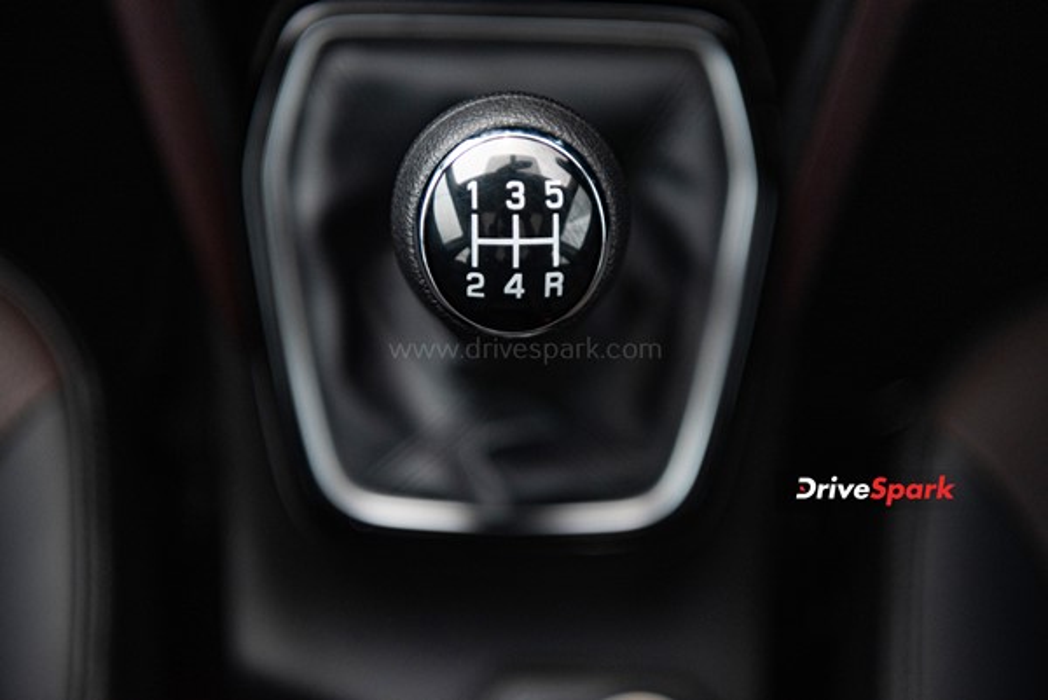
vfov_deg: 24.2
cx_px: 524
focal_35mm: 56
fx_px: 1631
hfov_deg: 35.6
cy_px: 350
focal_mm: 56
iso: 2000
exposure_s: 1/640
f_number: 2.8
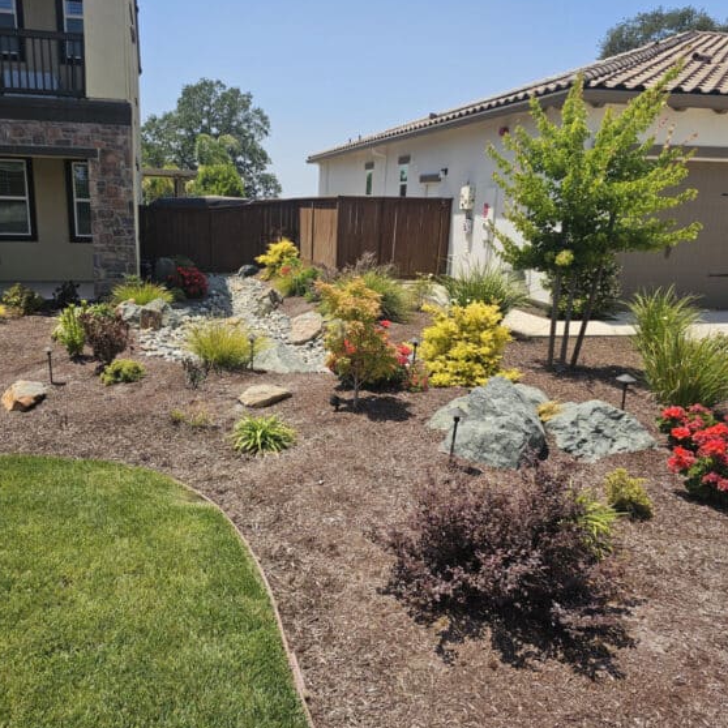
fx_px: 666
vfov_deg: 57.3
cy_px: 359
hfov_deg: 56.7
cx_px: 282
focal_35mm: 28
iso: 10
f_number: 1.7
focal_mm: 6.3
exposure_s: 1/734
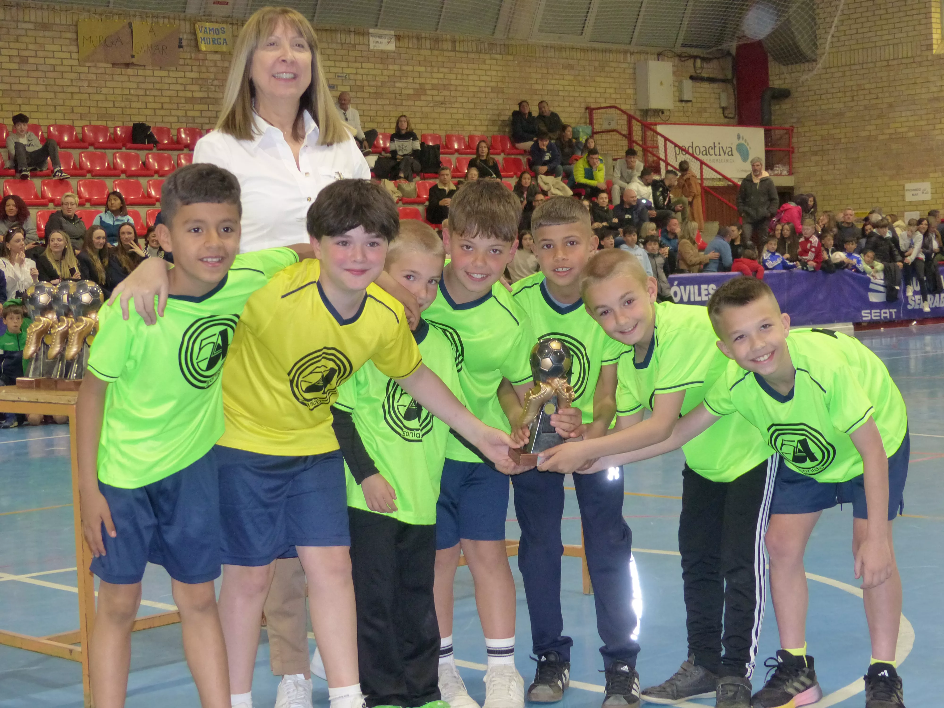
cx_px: 472
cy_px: 354
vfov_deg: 22.3
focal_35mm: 66
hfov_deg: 29.4
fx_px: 1800
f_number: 2.8
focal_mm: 11.9
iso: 250
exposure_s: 1/60
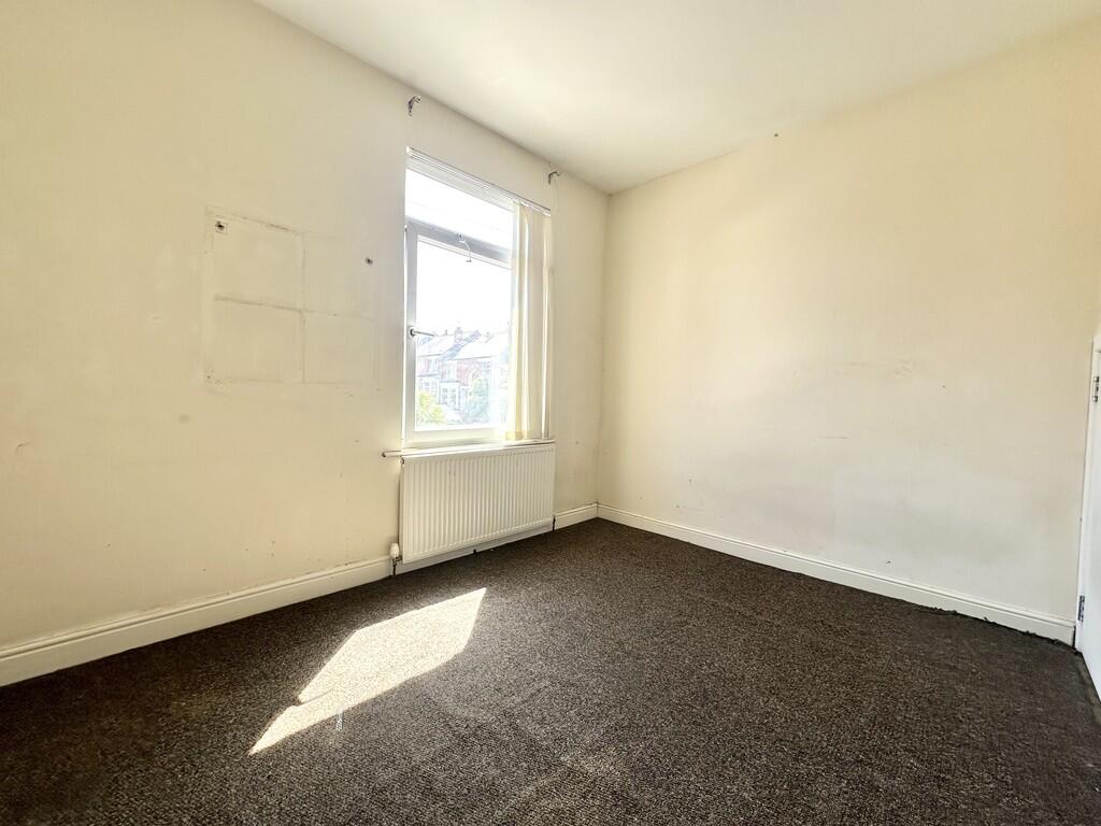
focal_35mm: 14
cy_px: 413
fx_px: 445
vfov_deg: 85.7
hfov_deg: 102.1
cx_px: 550
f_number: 2.2
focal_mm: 2.22
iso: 40
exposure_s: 1/130
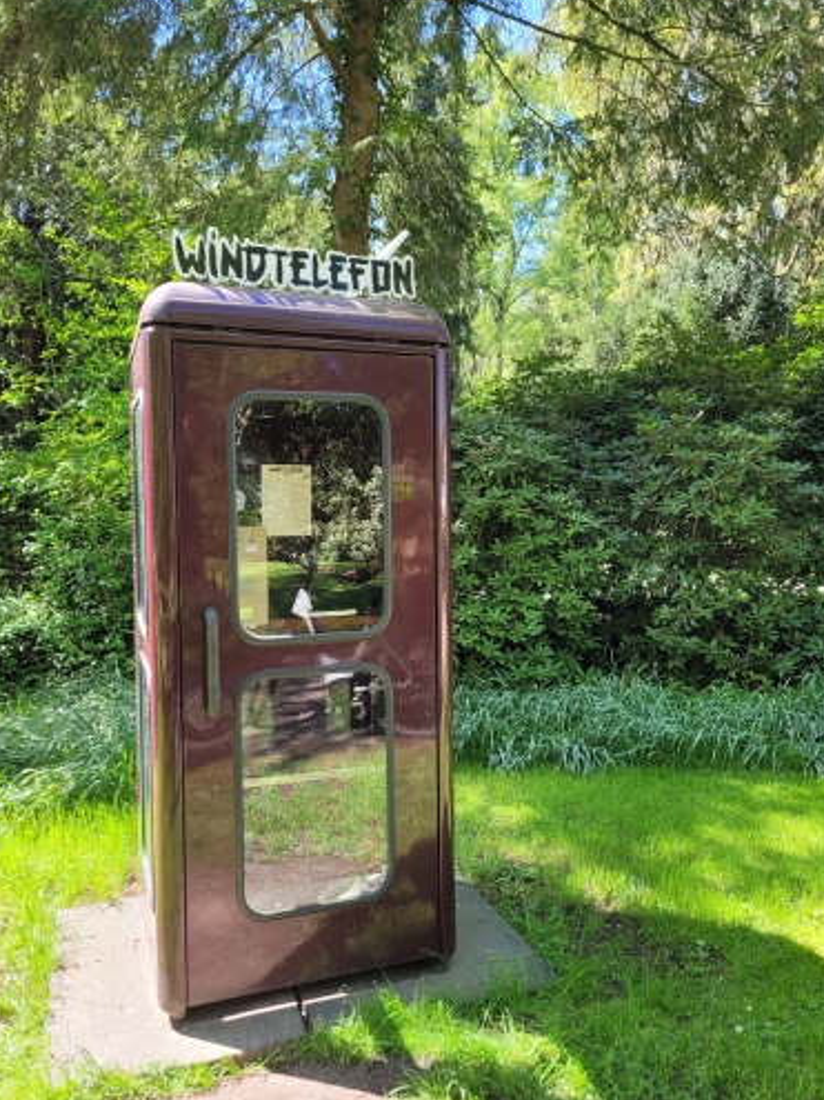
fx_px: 889
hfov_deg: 49.7
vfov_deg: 63.5
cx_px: 389
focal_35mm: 28
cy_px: 541
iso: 40
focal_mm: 5.4
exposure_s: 1/193
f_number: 1.8
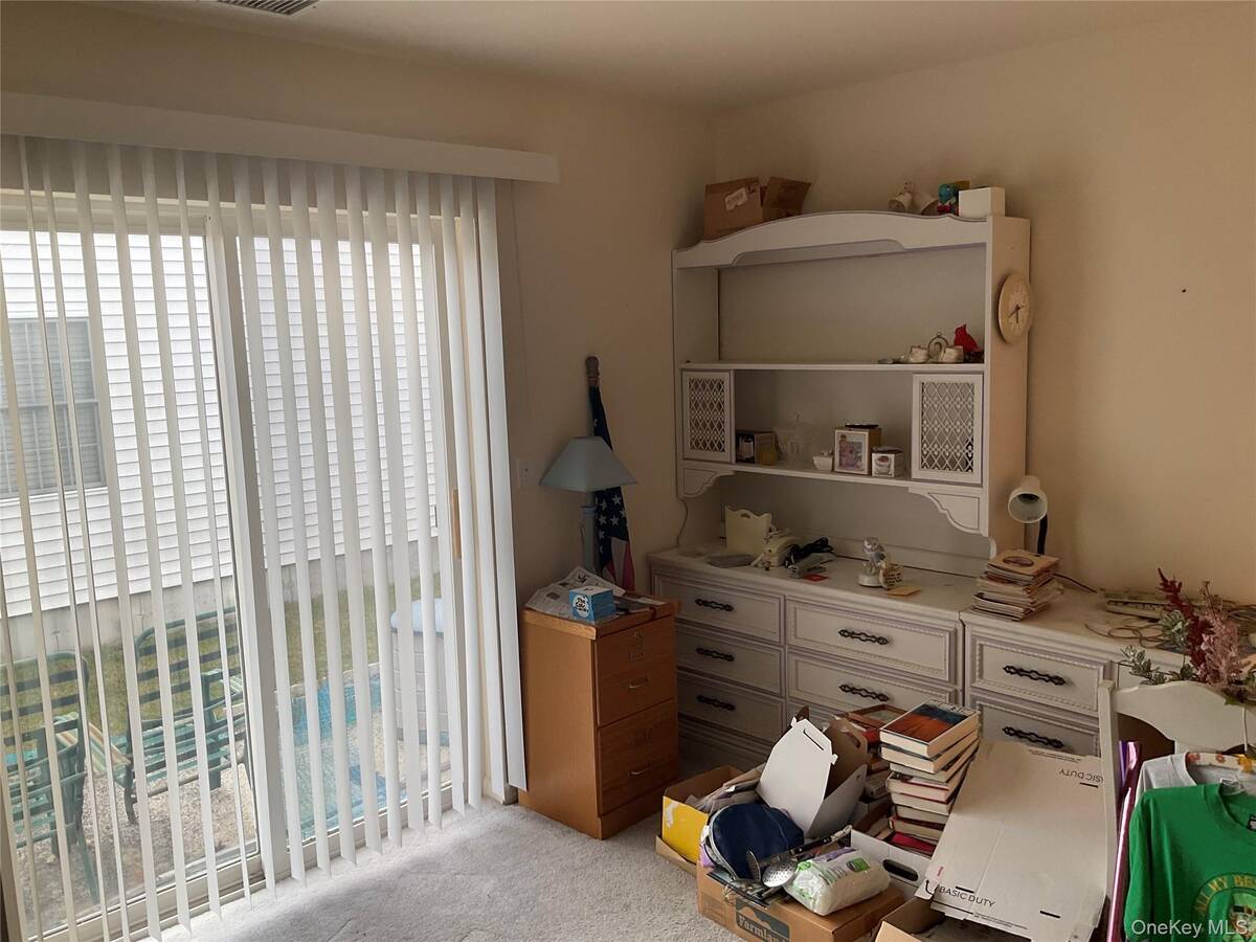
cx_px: 628
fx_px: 1052
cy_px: 471
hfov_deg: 61.7
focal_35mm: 29
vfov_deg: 48.2
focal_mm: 3
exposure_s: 1/120
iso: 32
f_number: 1.8
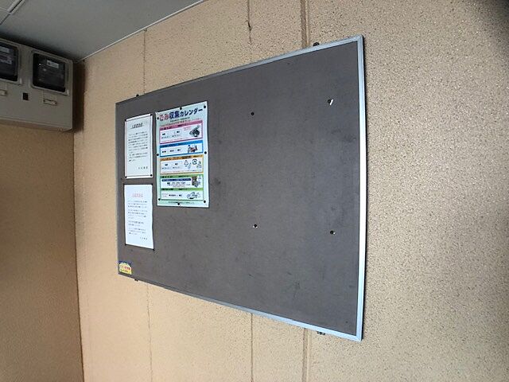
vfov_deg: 49.7
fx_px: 412
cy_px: 191
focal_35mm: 28
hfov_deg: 63.4
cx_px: 254
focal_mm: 4
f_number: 1.8
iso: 40
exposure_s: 1/30
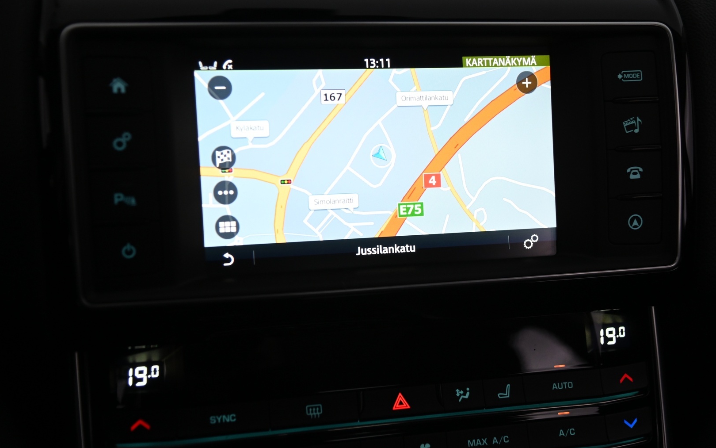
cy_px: 230
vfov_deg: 26.3
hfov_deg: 41.0
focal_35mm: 49
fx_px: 956
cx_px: 358
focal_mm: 48
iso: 2000
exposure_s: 1/160
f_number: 4
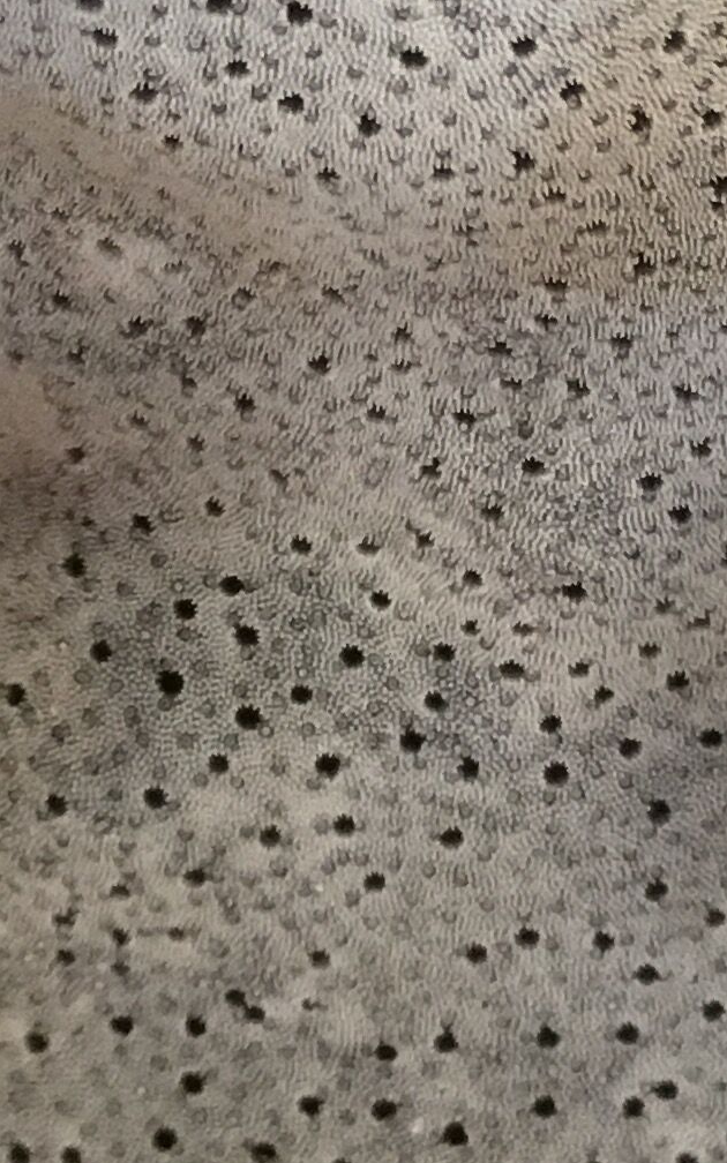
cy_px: 459
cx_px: 230
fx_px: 3899
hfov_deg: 10.6
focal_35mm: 123
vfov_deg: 17.0
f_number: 2.2
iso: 320
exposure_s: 1/17
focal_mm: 4.15
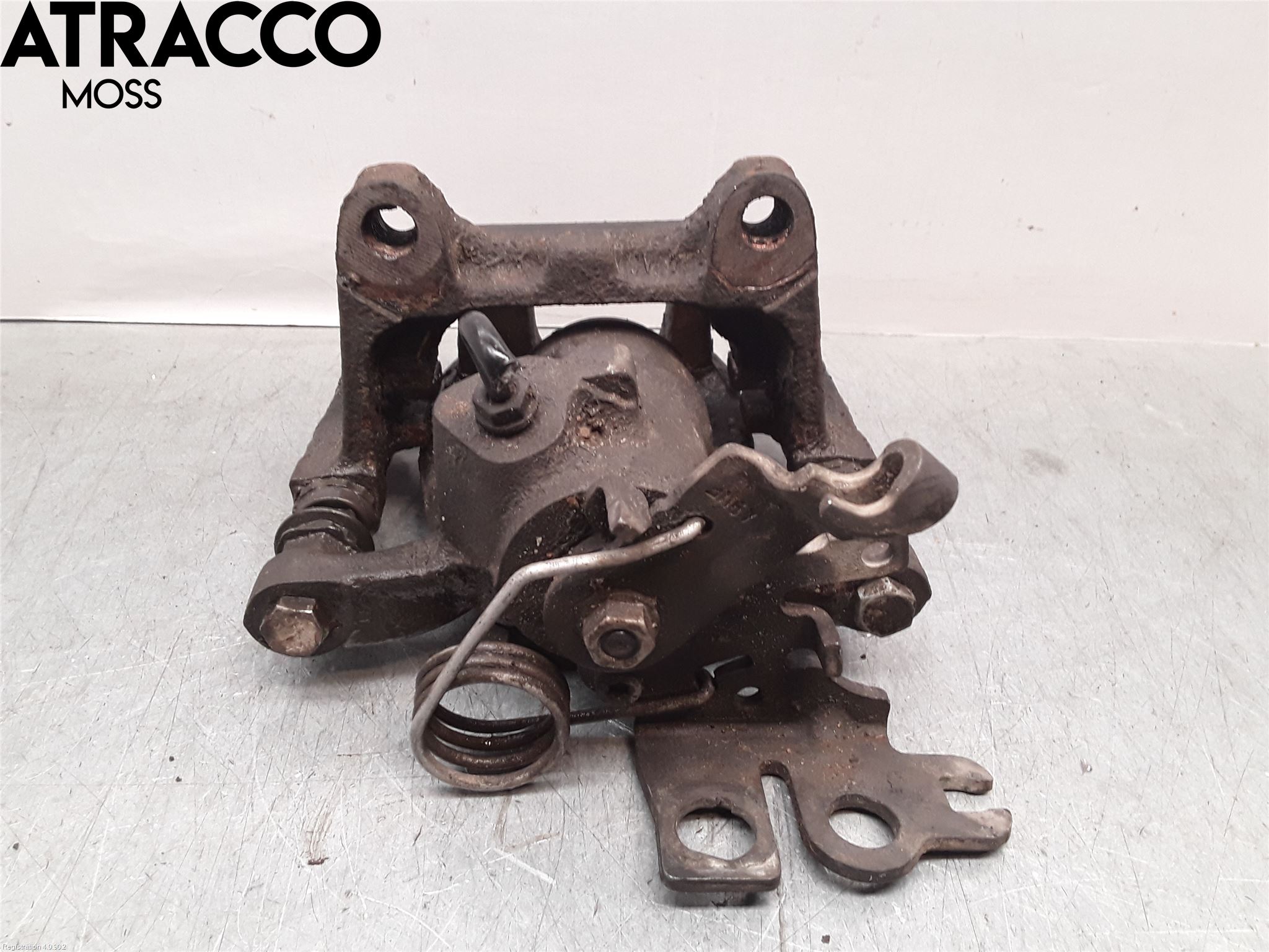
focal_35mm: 28
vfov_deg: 49.7
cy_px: 476
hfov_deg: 63.4
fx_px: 1026
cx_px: 634
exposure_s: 1/50
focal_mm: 2.91
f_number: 1.9
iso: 64
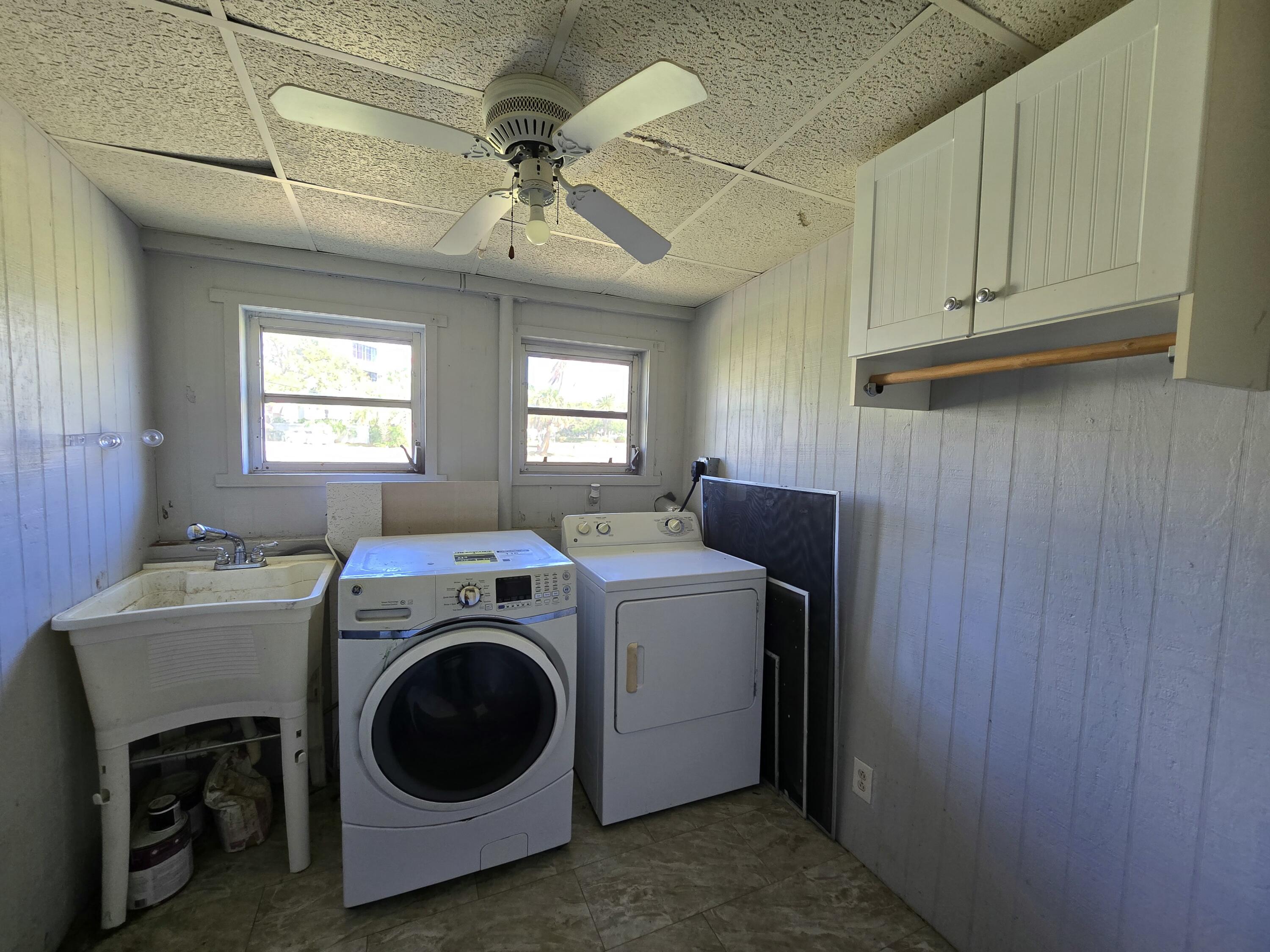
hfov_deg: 106.2
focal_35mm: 13
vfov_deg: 89.9
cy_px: 476
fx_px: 477
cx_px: 635
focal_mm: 2.2
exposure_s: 1/60
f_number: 2.2
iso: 100
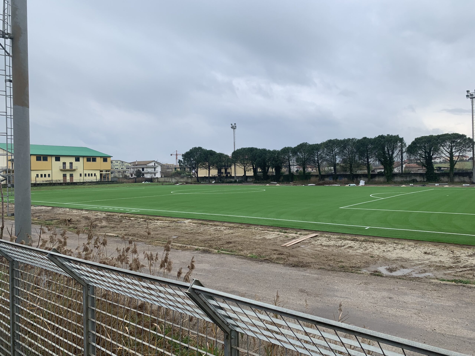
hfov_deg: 67.3
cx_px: 238
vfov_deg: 53.1
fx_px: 357
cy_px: 178
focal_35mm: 26
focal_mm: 4.25
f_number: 1.8
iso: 25
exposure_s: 1/555
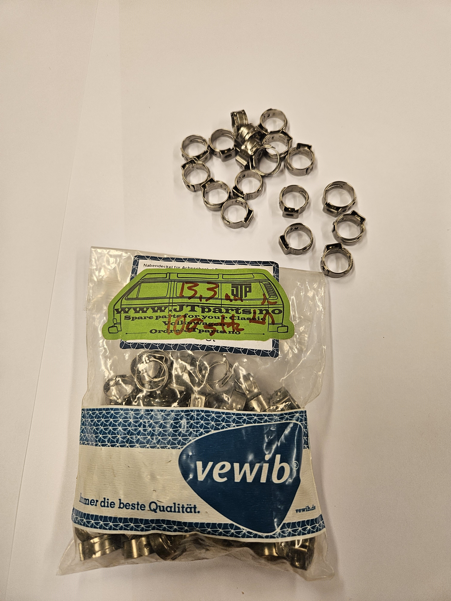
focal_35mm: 23
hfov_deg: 58.9
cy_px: 300
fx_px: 400
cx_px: 226
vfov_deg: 73.9
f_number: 1.8
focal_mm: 5.4
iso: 80
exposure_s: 1/100
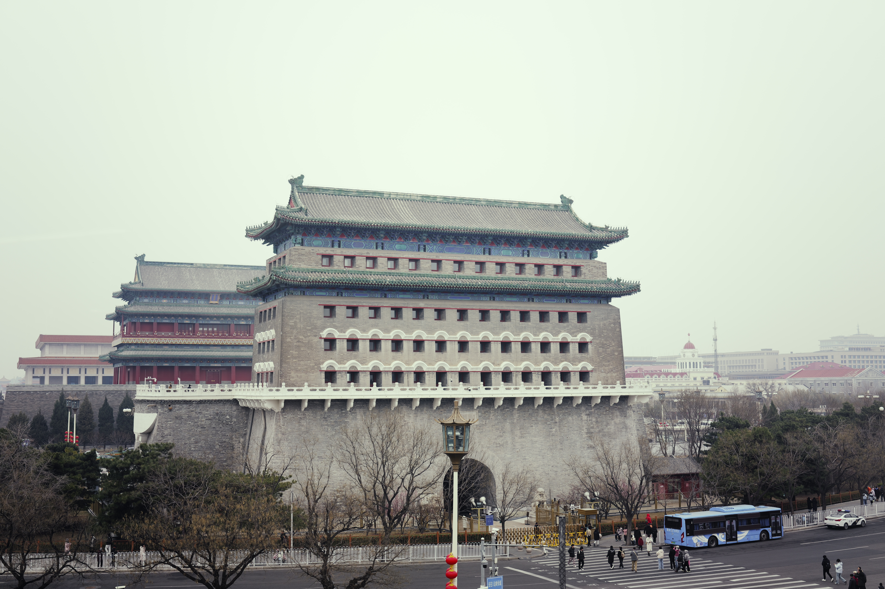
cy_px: 294
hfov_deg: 45.5
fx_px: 1056
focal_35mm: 43
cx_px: 442
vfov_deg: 31.2
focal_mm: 43
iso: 50
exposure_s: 1/250
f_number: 2
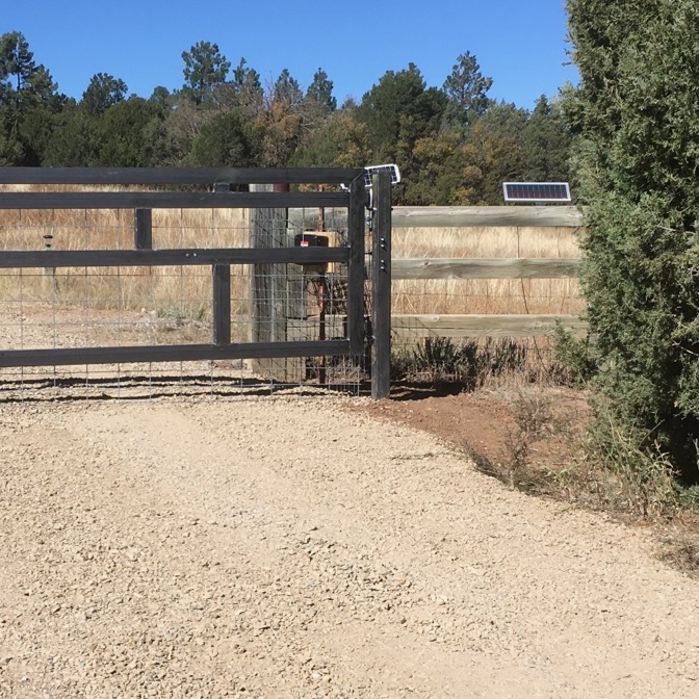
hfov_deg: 28.1
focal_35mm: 61
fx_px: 1394
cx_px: 259
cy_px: 416
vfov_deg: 28.1
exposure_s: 1/1972
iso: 25
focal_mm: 4.15
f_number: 2.2
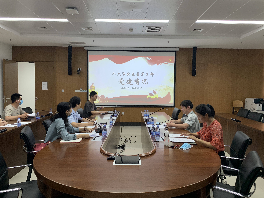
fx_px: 198
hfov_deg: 67.3
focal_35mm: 26
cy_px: 99
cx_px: 132
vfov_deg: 53.1
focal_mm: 4.25
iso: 160
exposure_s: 1/60
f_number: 1.8
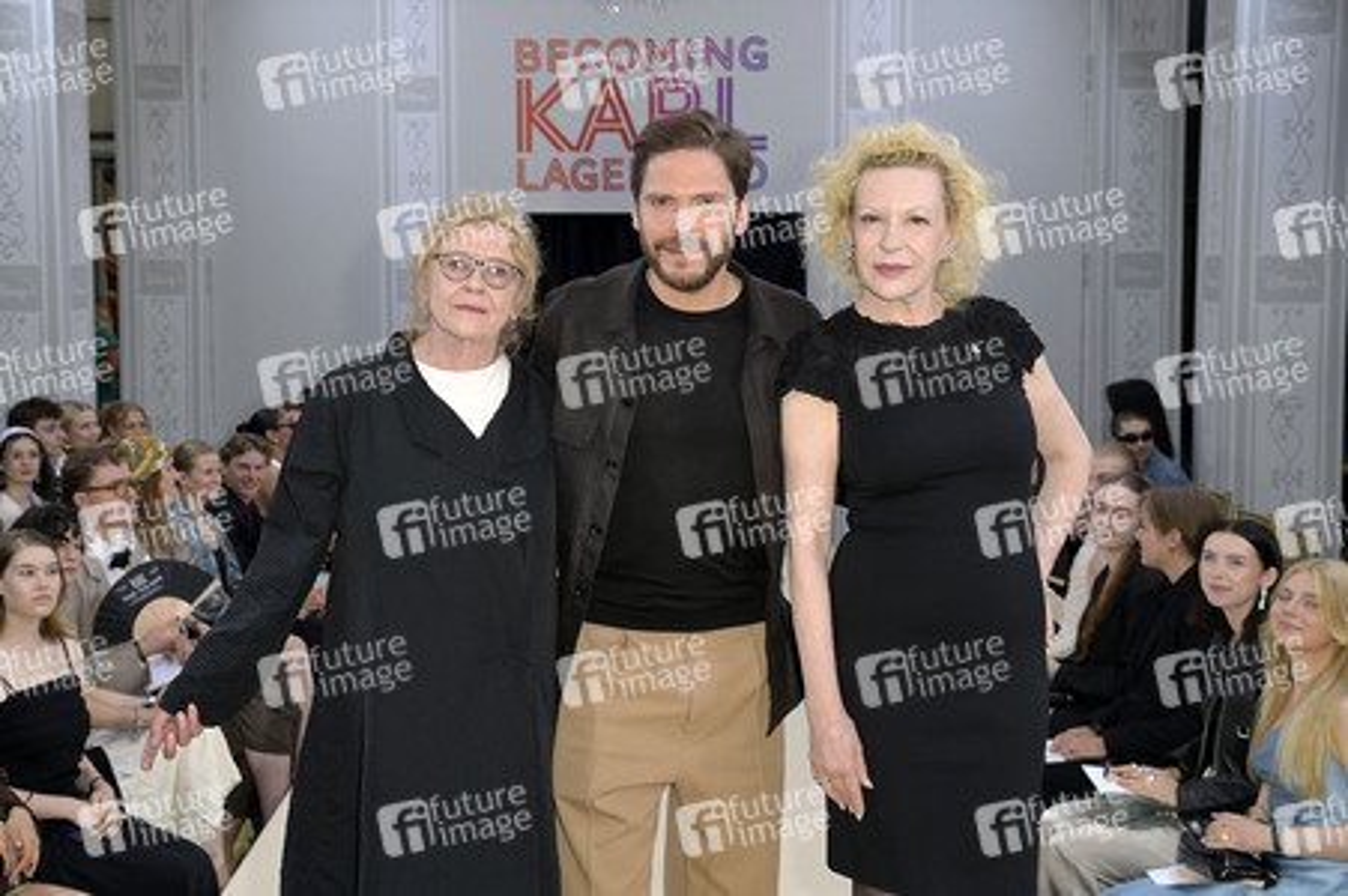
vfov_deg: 27.0
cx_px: 674
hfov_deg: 39.6
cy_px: 448
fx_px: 1871
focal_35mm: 50
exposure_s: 1/250
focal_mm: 50
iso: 500
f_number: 5.6
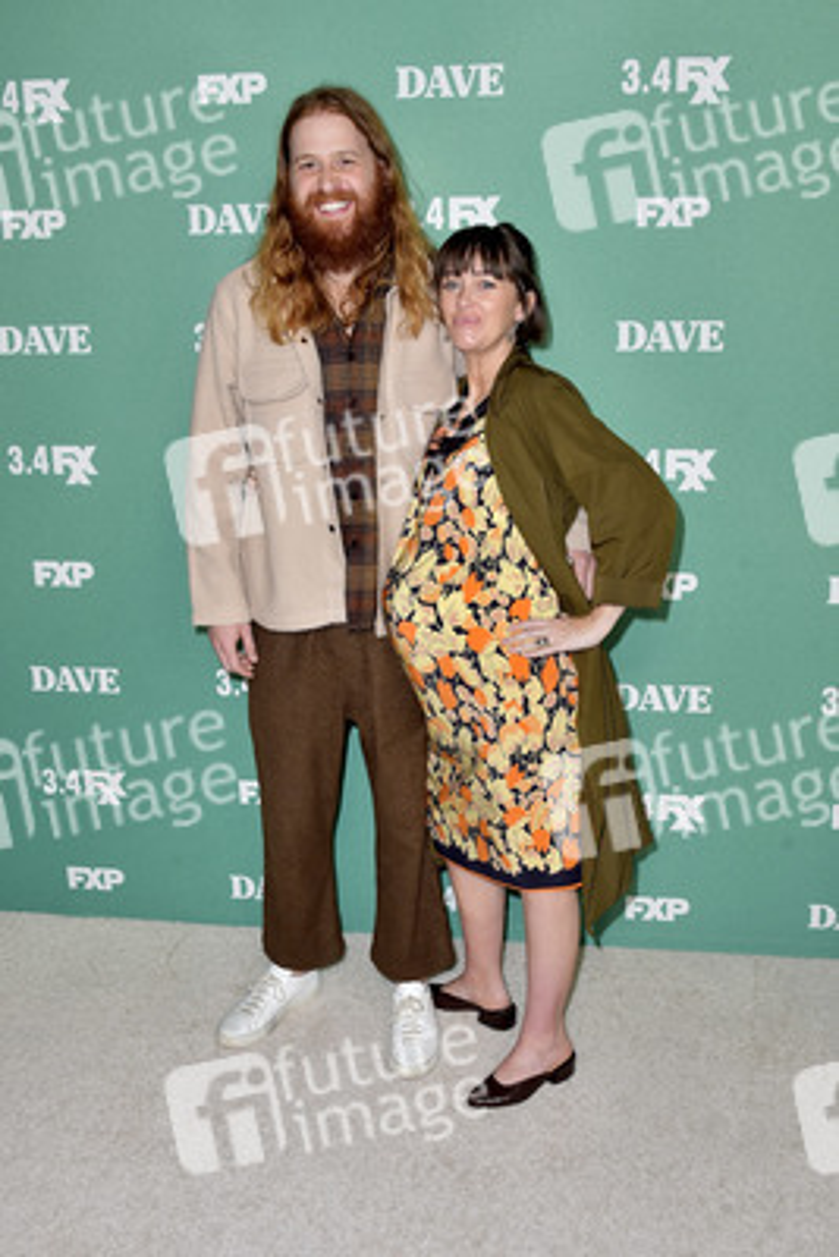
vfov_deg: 58.7
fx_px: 1118
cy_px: 628
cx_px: 420
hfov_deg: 41.1
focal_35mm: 32
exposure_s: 1/250
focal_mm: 32
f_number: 7.1
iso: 400
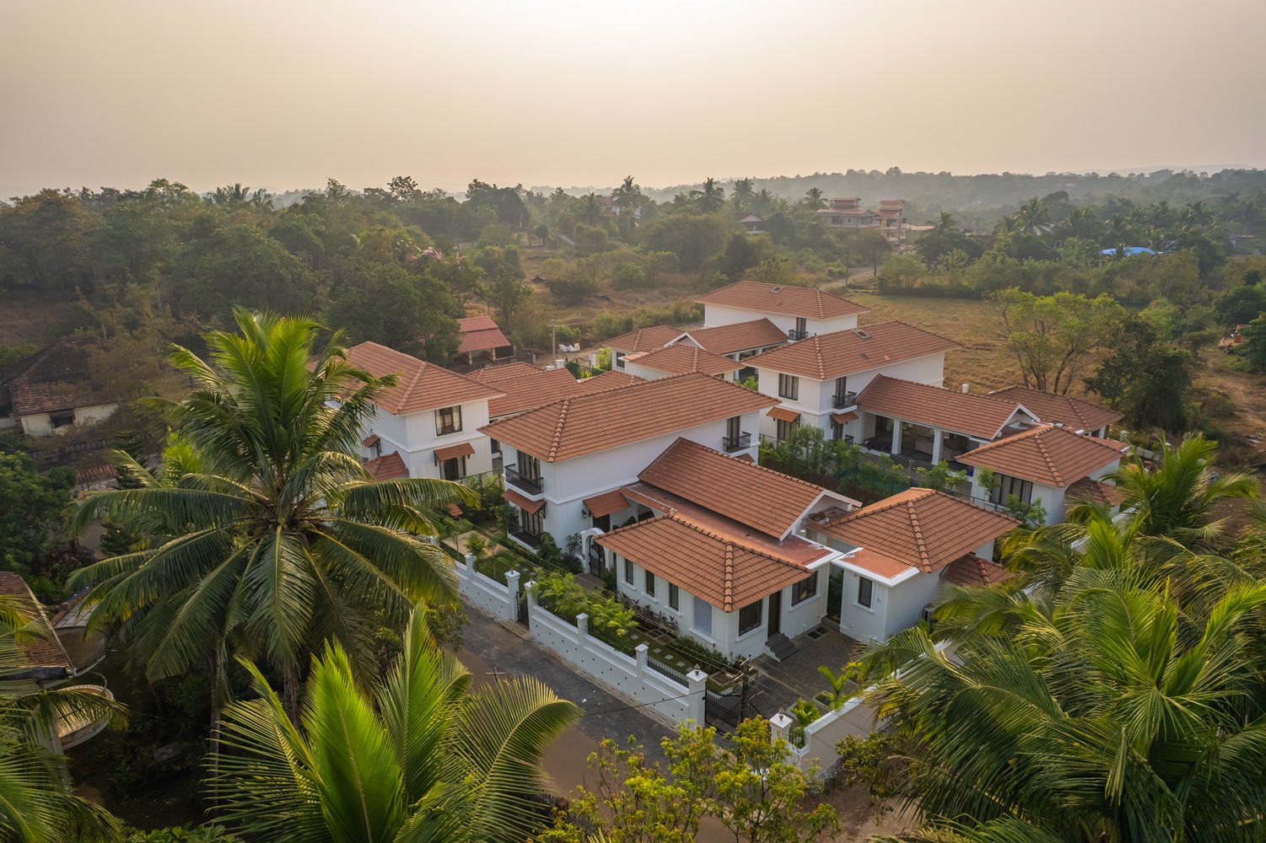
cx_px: 633
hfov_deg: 78.6
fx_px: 773
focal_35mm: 22
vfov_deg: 57.2
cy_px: 422
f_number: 2.8
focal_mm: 8.38
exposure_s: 1/120
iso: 100
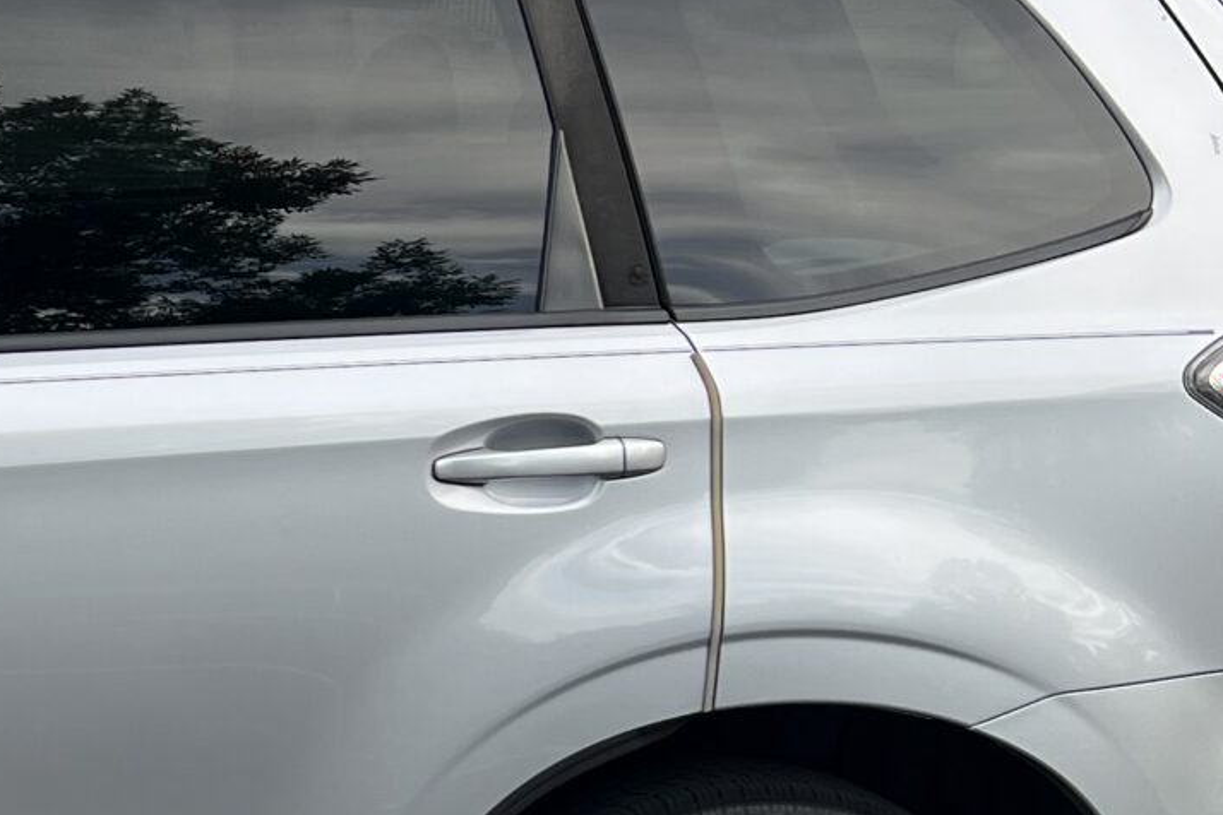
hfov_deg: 19.0
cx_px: -490
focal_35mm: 97
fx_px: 3295
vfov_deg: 14.1
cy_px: 584
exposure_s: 1/827
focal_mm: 5.7
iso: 50
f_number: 1.5
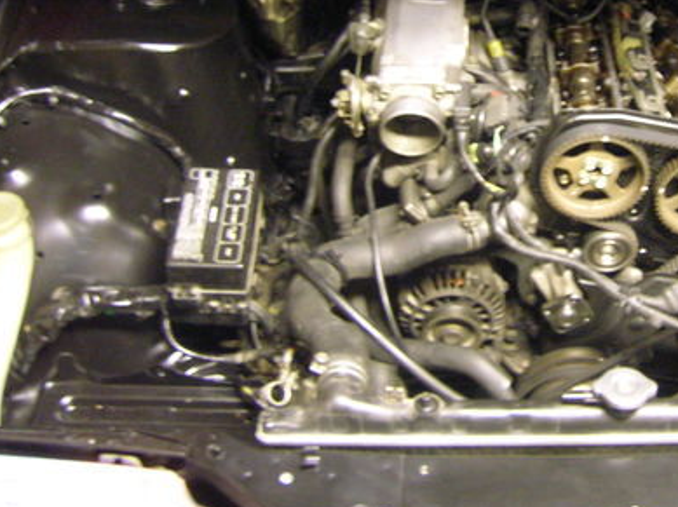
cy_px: 125
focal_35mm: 56
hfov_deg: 33.3
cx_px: 547
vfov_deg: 25.7
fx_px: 1096
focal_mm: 5.7
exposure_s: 1/1.1
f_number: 2.9
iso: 200
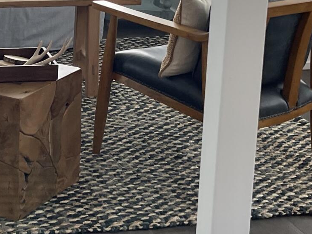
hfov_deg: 18.2
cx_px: 14
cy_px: 2
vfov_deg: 13.8
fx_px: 955
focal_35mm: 106
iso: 100
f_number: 1.6
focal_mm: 5.1
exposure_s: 1/120
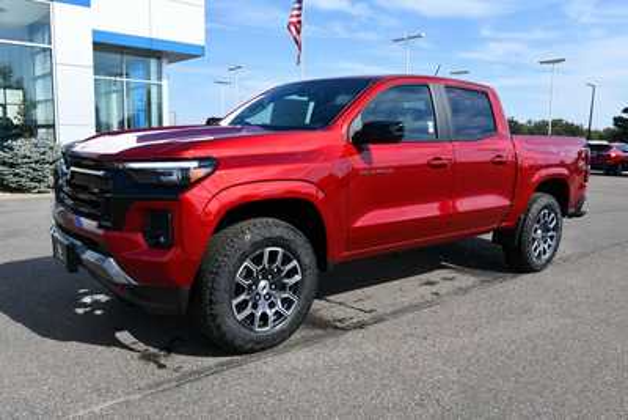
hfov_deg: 61.9
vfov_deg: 43.6
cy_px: 210
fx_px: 523
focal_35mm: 30
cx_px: 314
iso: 110
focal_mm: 20
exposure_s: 1/250
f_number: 8
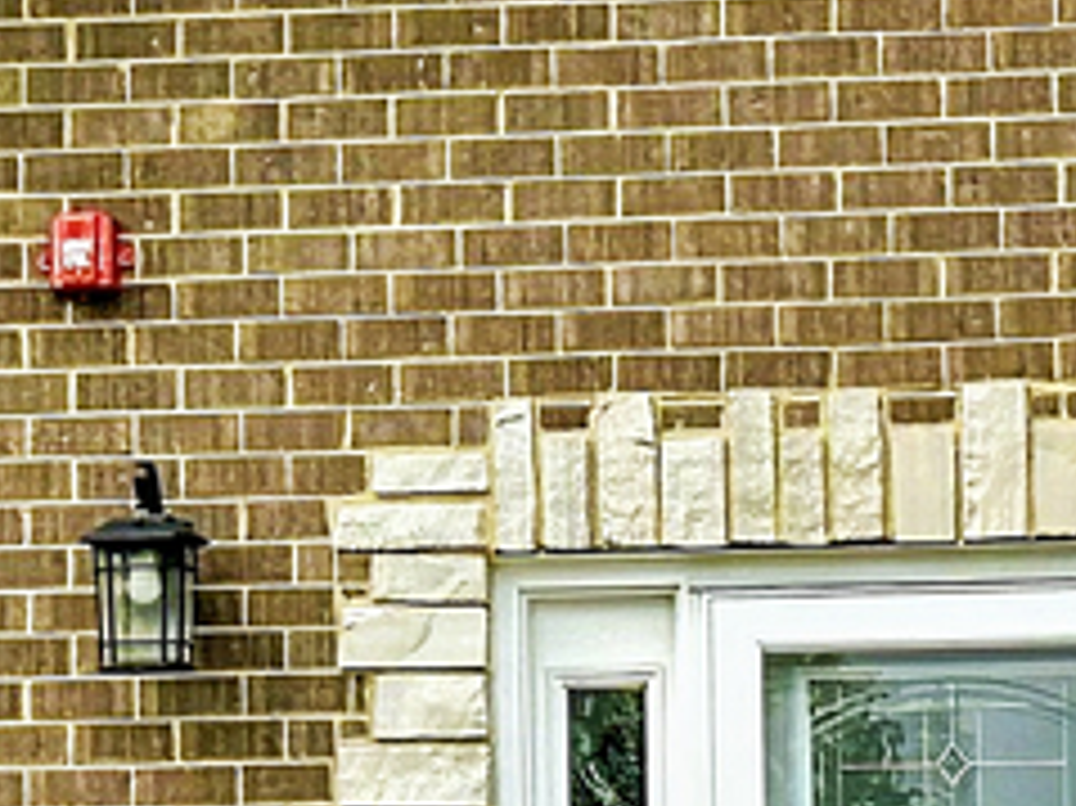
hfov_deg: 8.4
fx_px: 7301
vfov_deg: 6.3
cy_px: 693
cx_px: 126
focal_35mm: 235
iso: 80
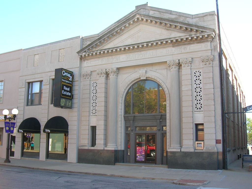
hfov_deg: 51.4
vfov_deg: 39.7
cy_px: 94
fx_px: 262
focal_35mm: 36
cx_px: 126
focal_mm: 6
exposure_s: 1/59
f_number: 4.9
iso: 50
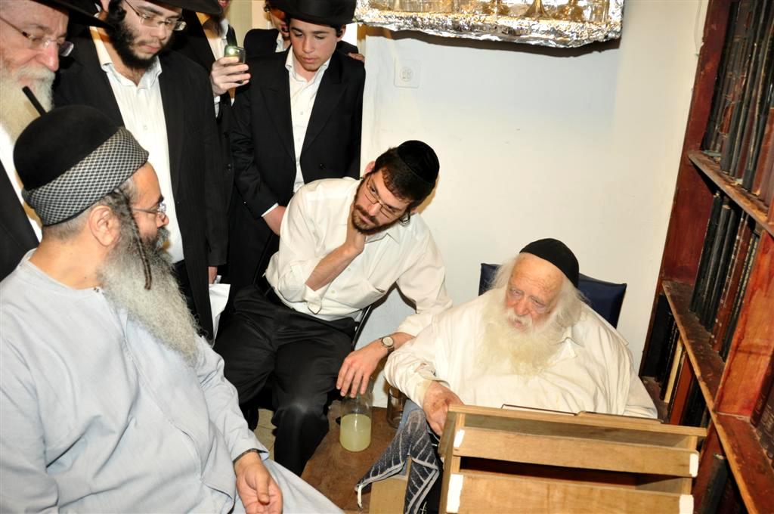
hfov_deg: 67.4
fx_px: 580
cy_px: 257
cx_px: 387
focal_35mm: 27
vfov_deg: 47.8
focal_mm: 18
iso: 1000
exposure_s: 1/200
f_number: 5.6
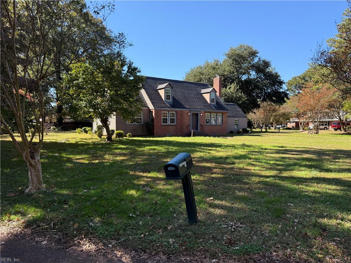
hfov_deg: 71.6
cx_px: 176
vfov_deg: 56.8
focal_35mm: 24
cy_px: 132
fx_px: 243
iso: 100
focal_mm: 6.76
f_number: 1.78
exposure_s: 1/1361
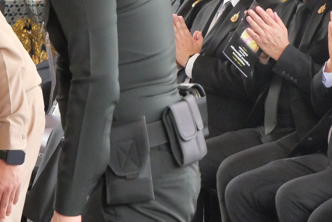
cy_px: 104
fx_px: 3423
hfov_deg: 5.5
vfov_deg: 3.7
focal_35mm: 371
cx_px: 296
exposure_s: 1/400
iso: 3200
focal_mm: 60
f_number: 5.6
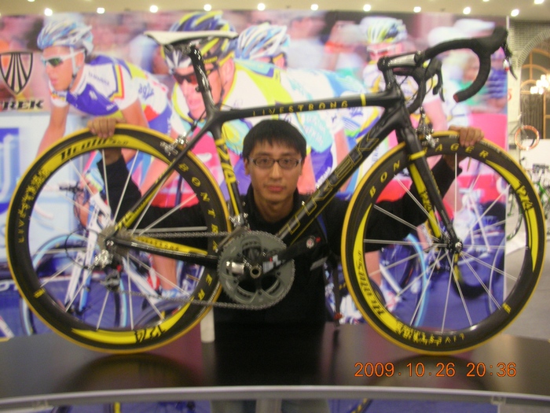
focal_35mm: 35
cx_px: 275
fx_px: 556
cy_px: 206
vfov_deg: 40.7
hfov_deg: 52.6
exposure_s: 1/4.3
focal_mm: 5.8
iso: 140
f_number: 3
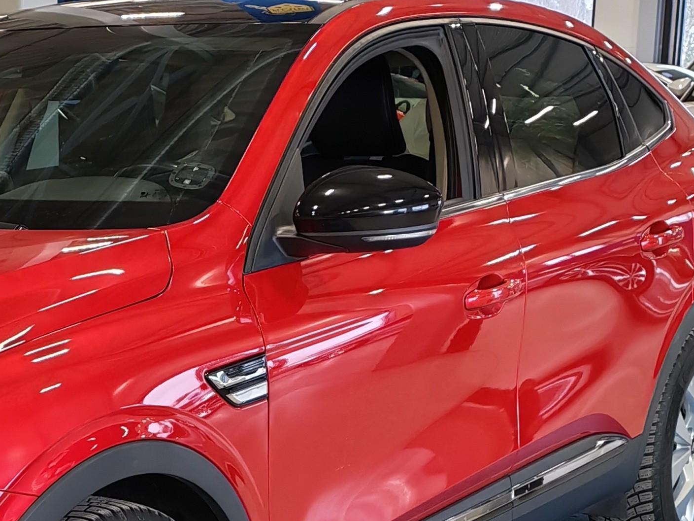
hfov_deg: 20.3
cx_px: -35
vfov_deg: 15.5
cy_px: 557
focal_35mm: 93
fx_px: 1865
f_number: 1.9
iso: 160
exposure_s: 1/100
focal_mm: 6.12
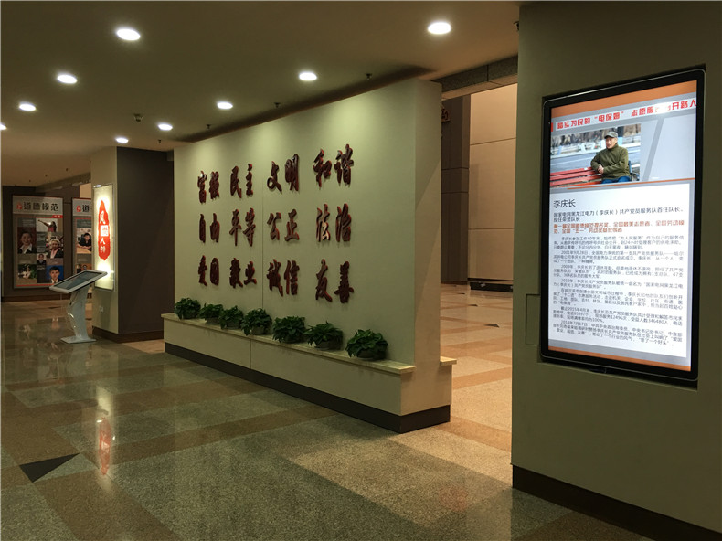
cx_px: 361
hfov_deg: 61.7
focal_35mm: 29
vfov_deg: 48.2
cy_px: 270
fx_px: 605
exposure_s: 1/17
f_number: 2.2
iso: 40
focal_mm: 4.15
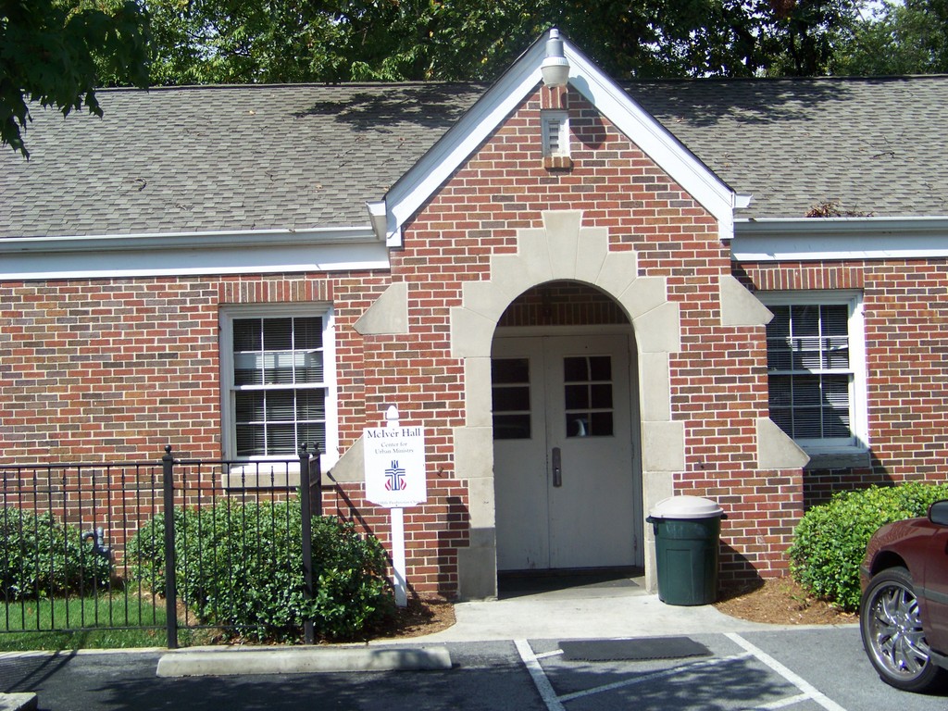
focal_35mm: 49
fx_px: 1342
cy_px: 356
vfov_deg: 29.7
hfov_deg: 38.9
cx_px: 474
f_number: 2.8
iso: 67
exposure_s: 1/800
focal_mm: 7.6
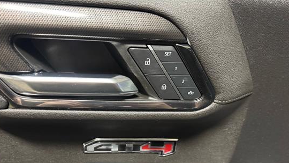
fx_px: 238
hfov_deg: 62.5
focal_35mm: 31
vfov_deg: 37.0
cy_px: 119
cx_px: 130
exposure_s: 1/40
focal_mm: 6.76
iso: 1000
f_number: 1.78
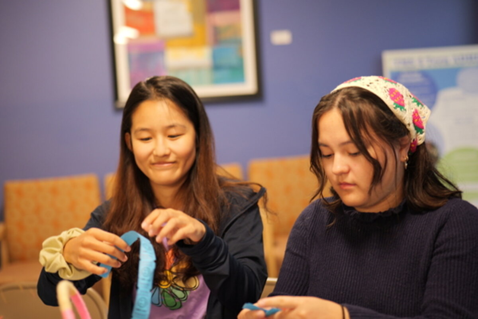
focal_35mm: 50
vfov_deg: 27.0
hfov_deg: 39.6
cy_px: 160
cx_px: 239
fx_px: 664
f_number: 1.8
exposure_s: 1/160
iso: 800
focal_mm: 50
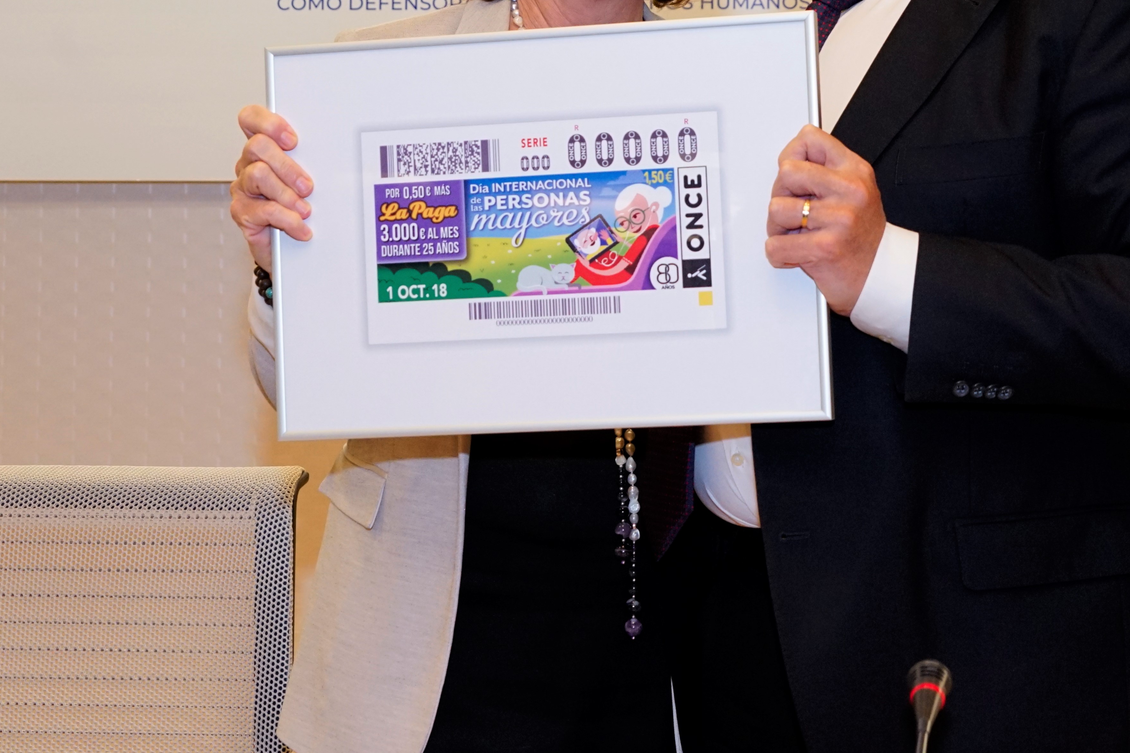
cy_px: 163
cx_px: 660
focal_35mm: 72
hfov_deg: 28.0
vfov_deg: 18.8
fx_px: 2260
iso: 2000
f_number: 6.3
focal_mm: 45
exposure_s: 1/160
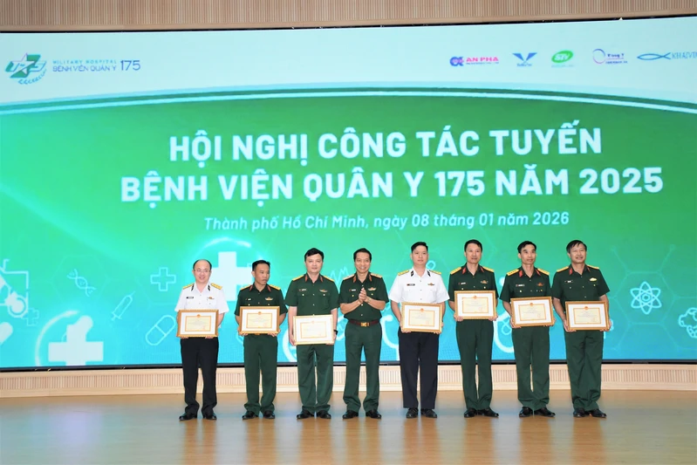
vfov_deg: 33.4
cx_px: 348
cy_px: 232
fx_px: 775
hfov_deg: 48.5
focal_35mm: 40
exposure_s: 1/160
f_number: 9
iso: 1600
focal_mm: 27
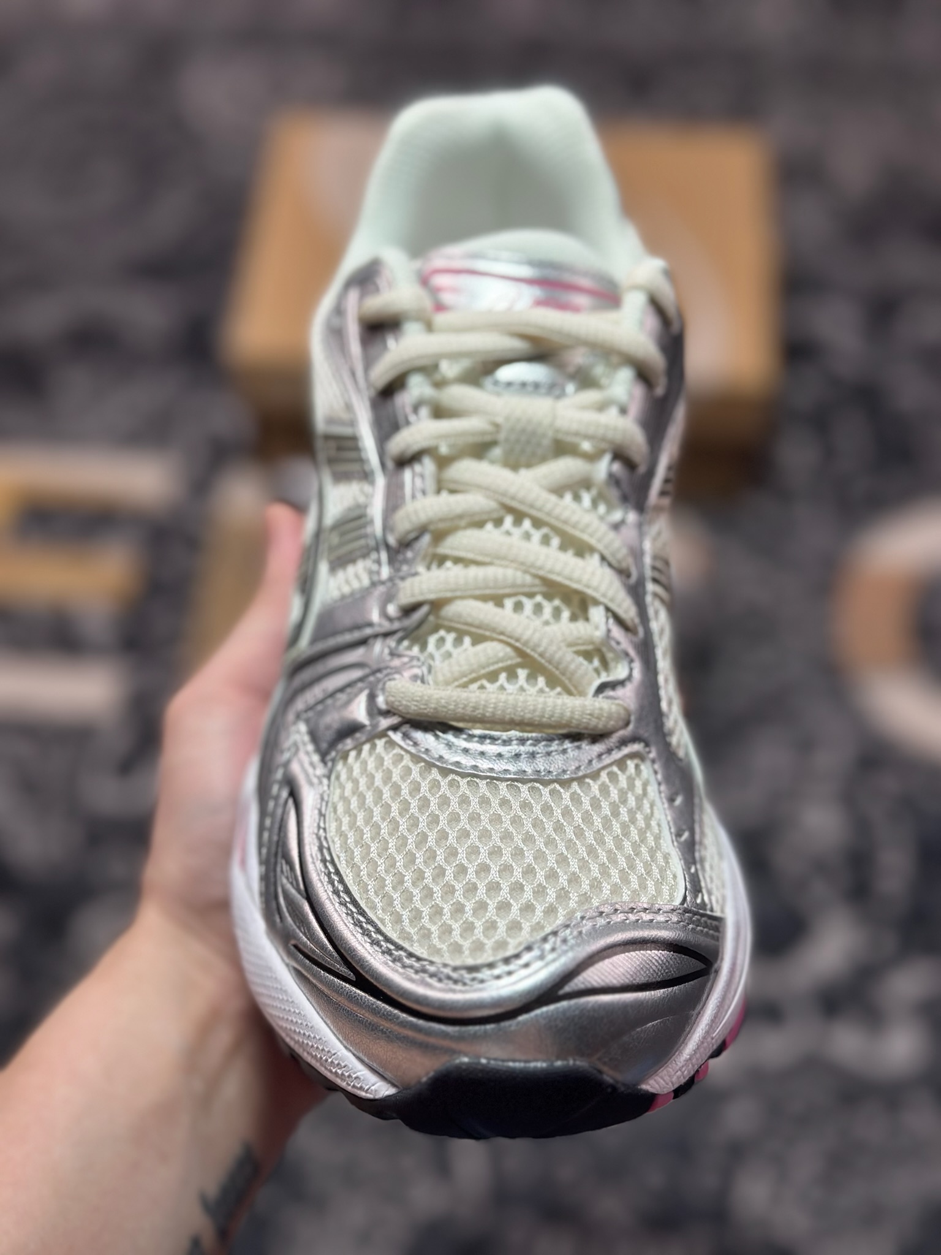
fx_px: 1740
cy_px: 628
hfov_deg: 30.3
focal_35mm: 48
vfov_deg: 39.7
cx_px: 470
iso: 80
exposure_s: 1/919
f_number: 1.78
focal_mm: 6.86
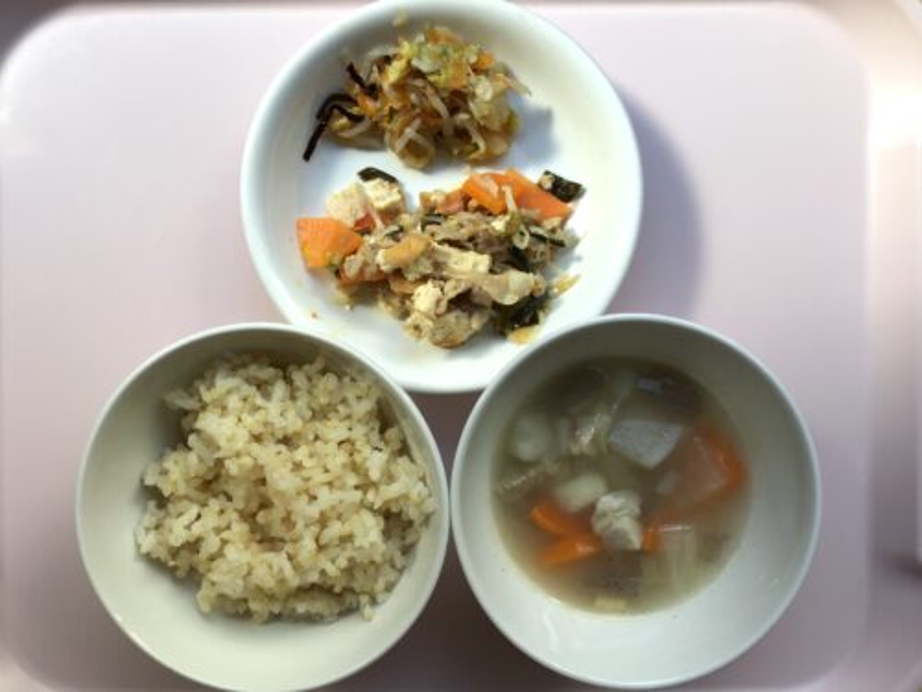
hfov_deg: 58.4
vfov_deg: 45.4
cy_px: 346
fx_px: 826
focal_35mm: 31
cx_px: 461
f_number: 2.4
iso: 25
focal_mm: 3.3
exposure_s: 1/60
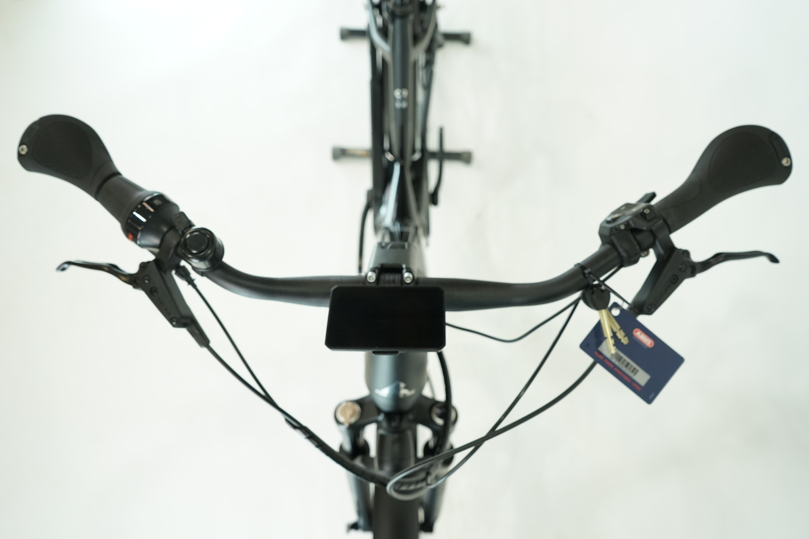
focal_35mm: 28
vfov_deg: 46.4
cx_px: 404
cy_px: 270
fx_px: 629
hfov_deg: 65.5
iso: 1600
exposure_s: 1/200
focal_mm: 28
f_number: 5
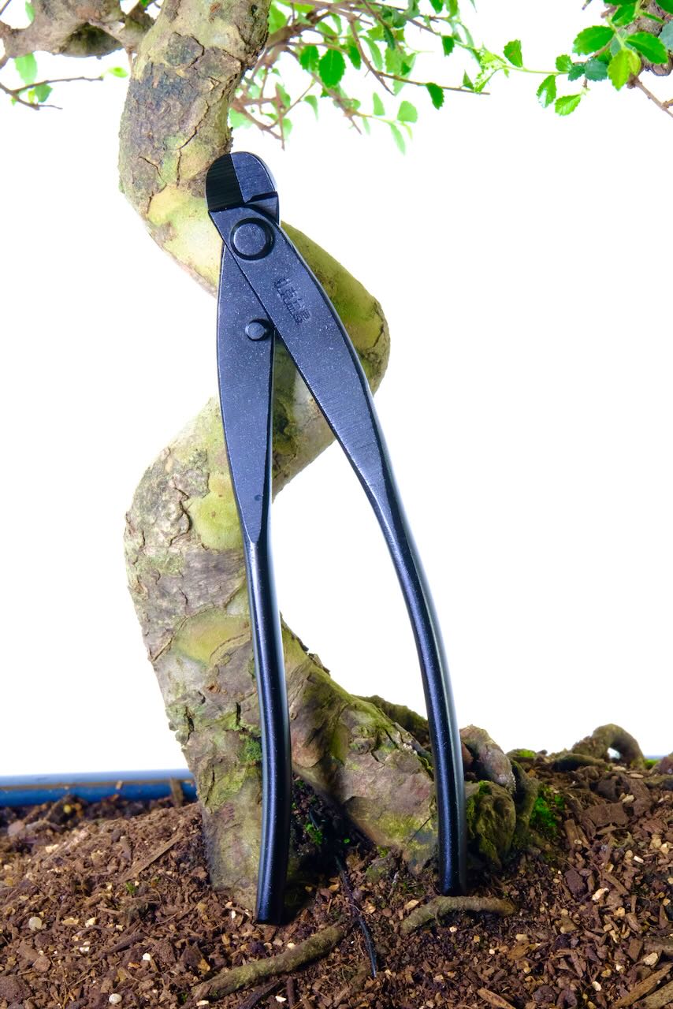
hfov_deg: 7.2
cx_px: 336
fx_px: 5381
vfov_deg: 10.7
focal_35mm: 192
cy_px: 504
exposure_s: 1/8
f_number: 18
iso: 3200
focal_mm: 128
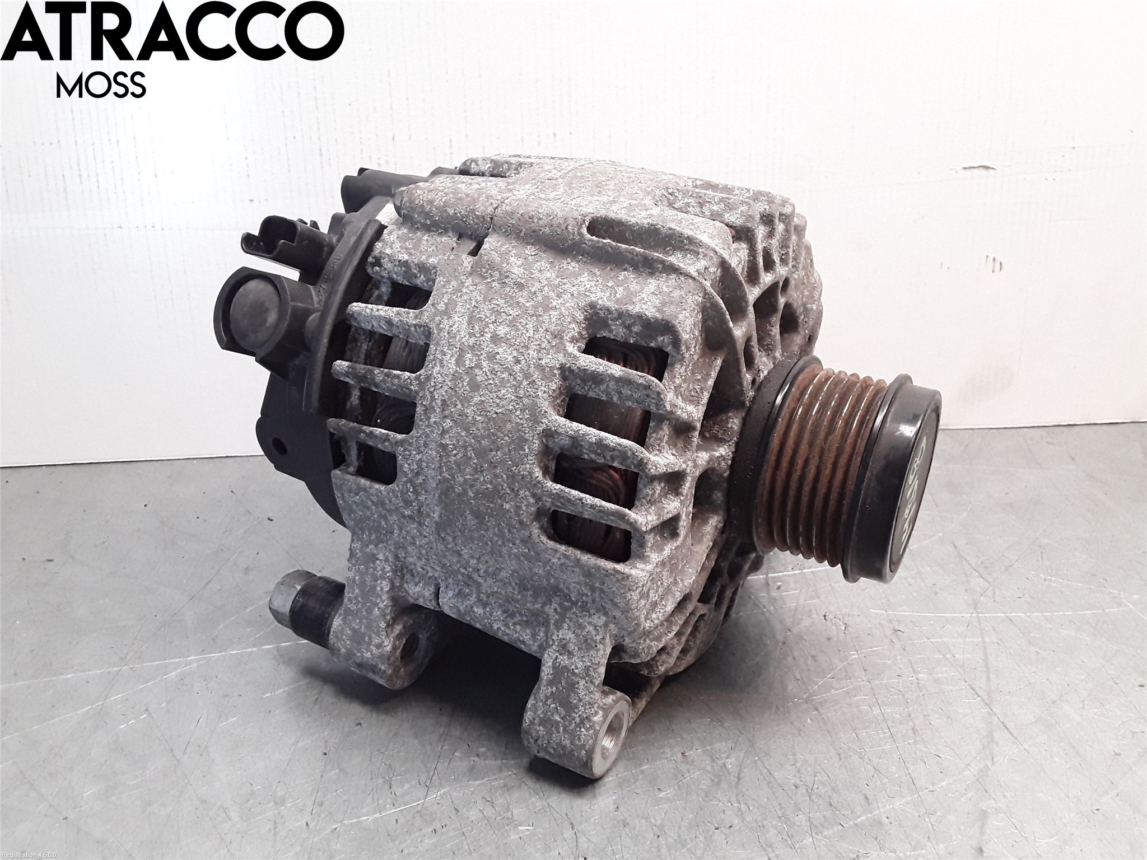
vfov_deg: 49.7
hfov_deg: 63.4
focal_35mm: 28
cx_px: 574
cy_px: 430
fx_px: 928
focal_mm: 2.91
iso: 100
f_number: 1.9
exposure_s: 1/100
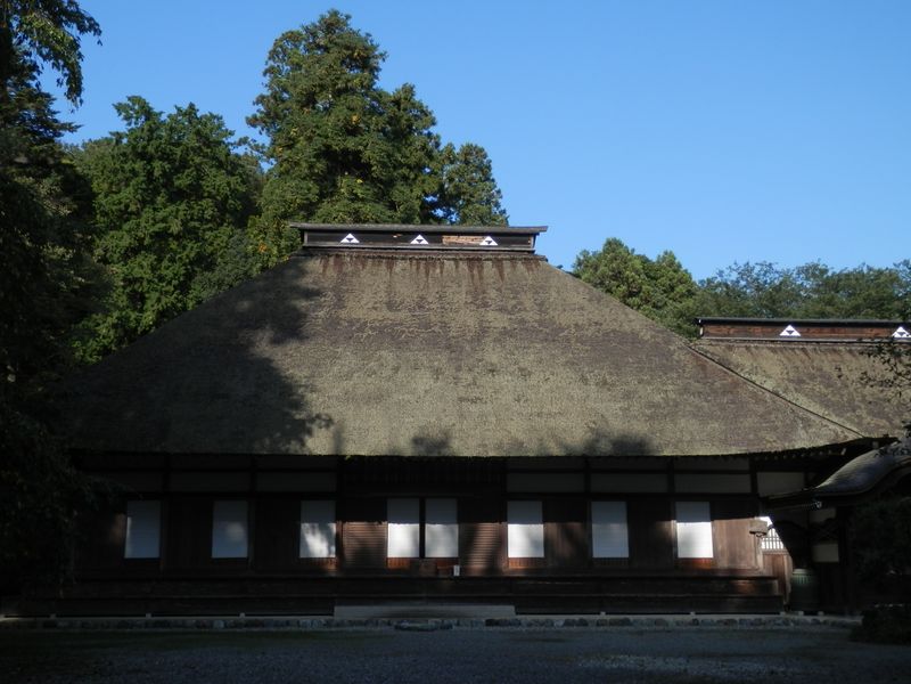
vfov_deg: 38.7
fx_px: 974
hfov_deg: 50.1
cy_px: 342
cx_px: 456
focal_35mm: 37
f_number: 3.6
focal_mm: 6.6
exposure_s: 1/640
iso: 80
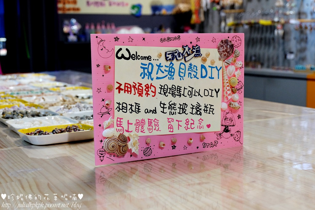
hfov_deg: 37.5
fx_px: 464
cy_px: 105
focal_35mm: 53
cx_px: 158
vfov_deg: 25.5
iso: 800
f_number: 5
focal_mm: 35.5
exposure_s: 1/58
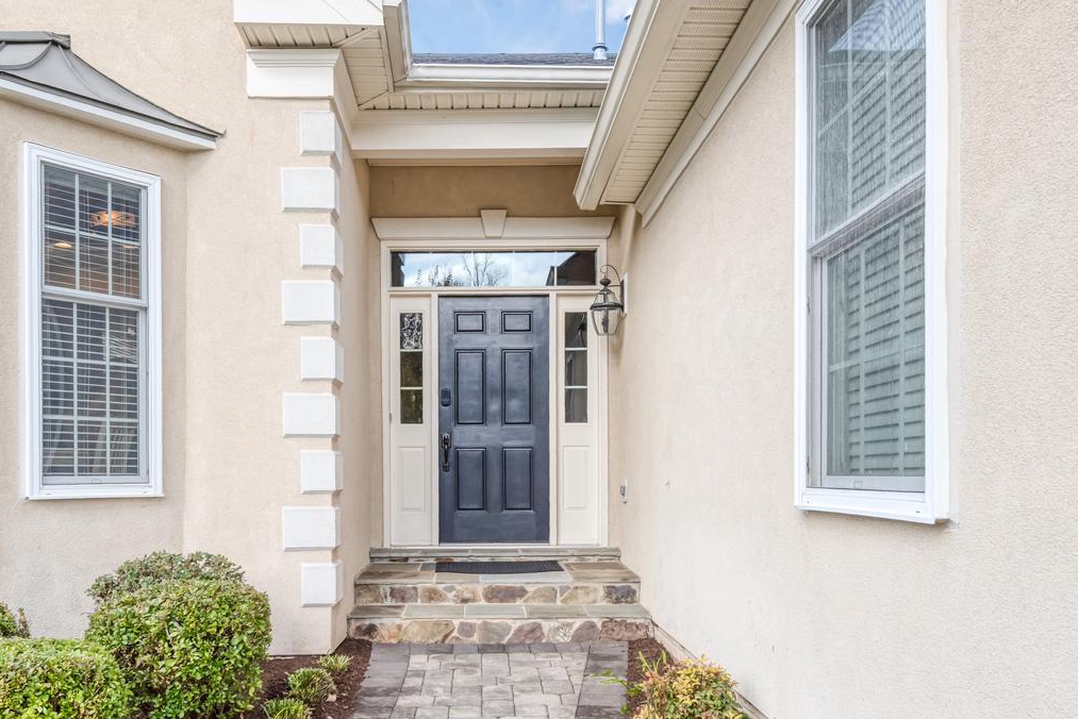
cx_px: 481
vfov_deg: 47.3
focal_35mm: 27
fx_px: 809
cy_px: 470
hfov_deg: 67.2
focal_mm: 19
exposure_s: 1/320
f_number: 8
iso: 400
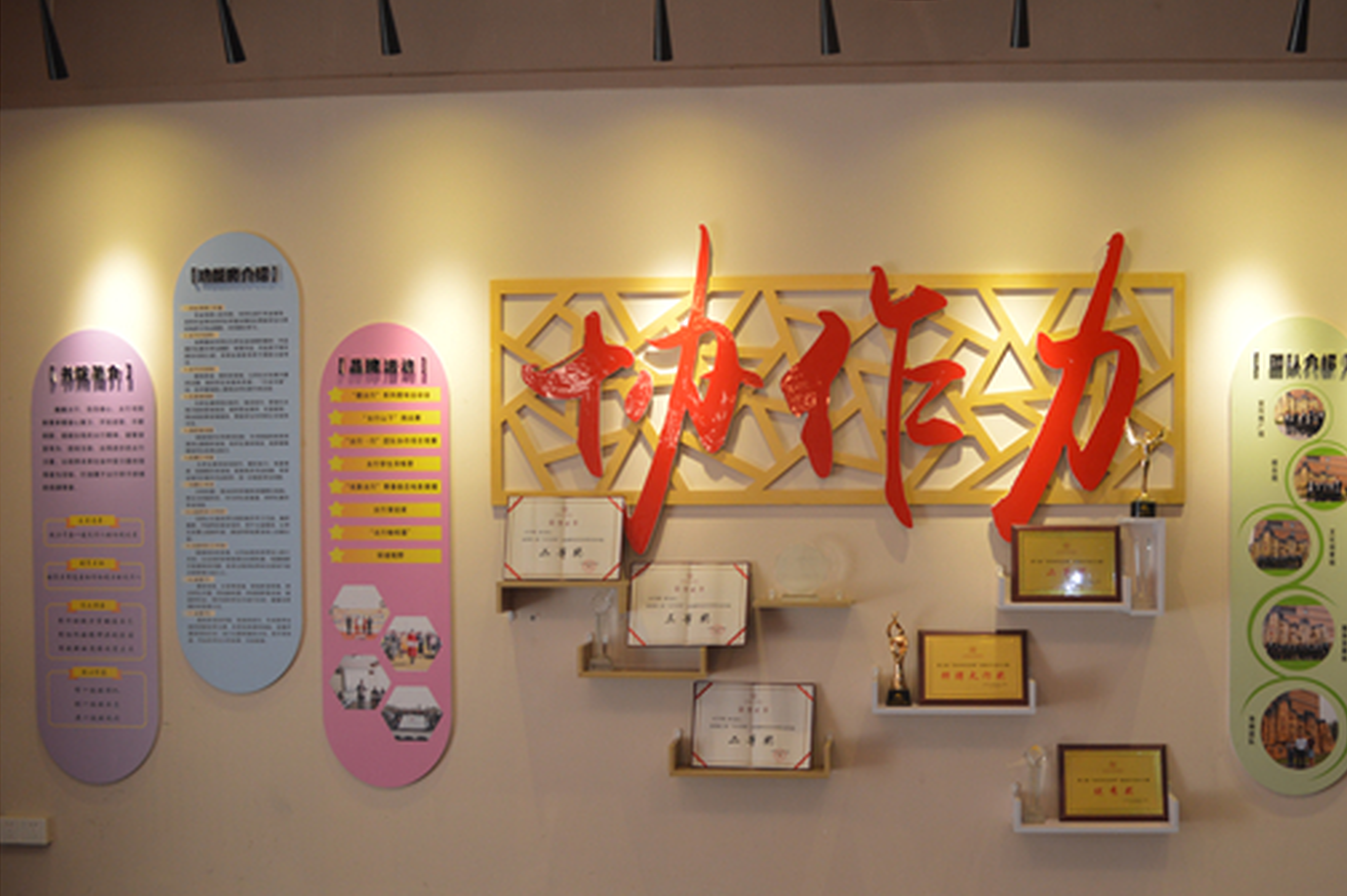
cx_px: 848
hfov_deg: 50.2
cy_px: 527
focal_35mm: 38
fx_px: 1421
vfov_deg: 34.9
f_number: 4
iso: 400
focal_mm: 20
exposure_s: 1/60
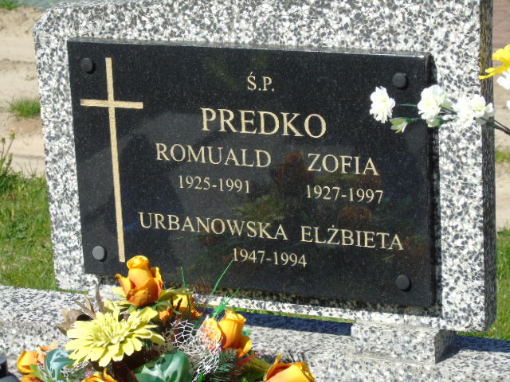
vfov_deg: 12.0
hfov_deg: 15.9
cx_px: 255
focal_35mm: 124
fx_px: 1827
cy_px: 191
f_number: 4.6
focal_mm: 22
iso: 80
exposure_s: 1/400
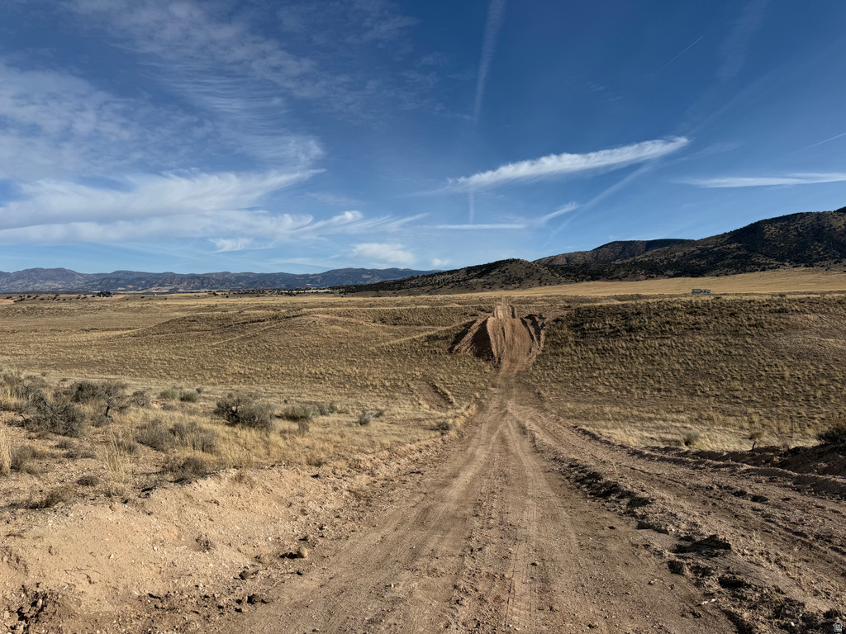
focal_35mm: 24
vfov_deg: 56.8
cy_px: 317
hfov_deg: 71.6
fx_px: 587
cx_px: 423
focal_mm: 6.76
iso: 80
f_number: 1.78
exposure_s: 1/9091
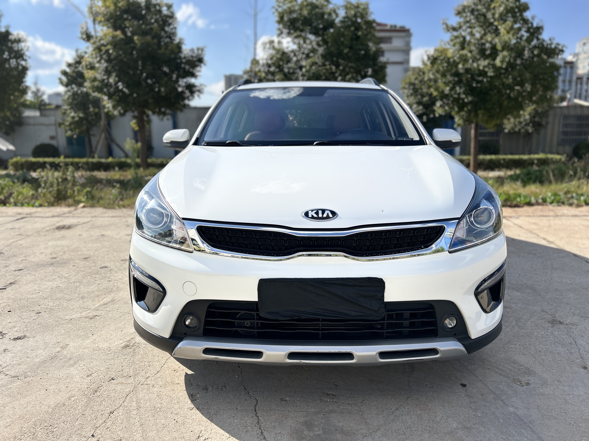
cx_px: 294
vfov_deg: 53.1
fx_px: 442
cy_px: 220
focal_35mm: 26
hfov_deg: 67.3
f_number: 1.5
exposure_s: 1/5587
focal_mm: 5.7
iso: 50
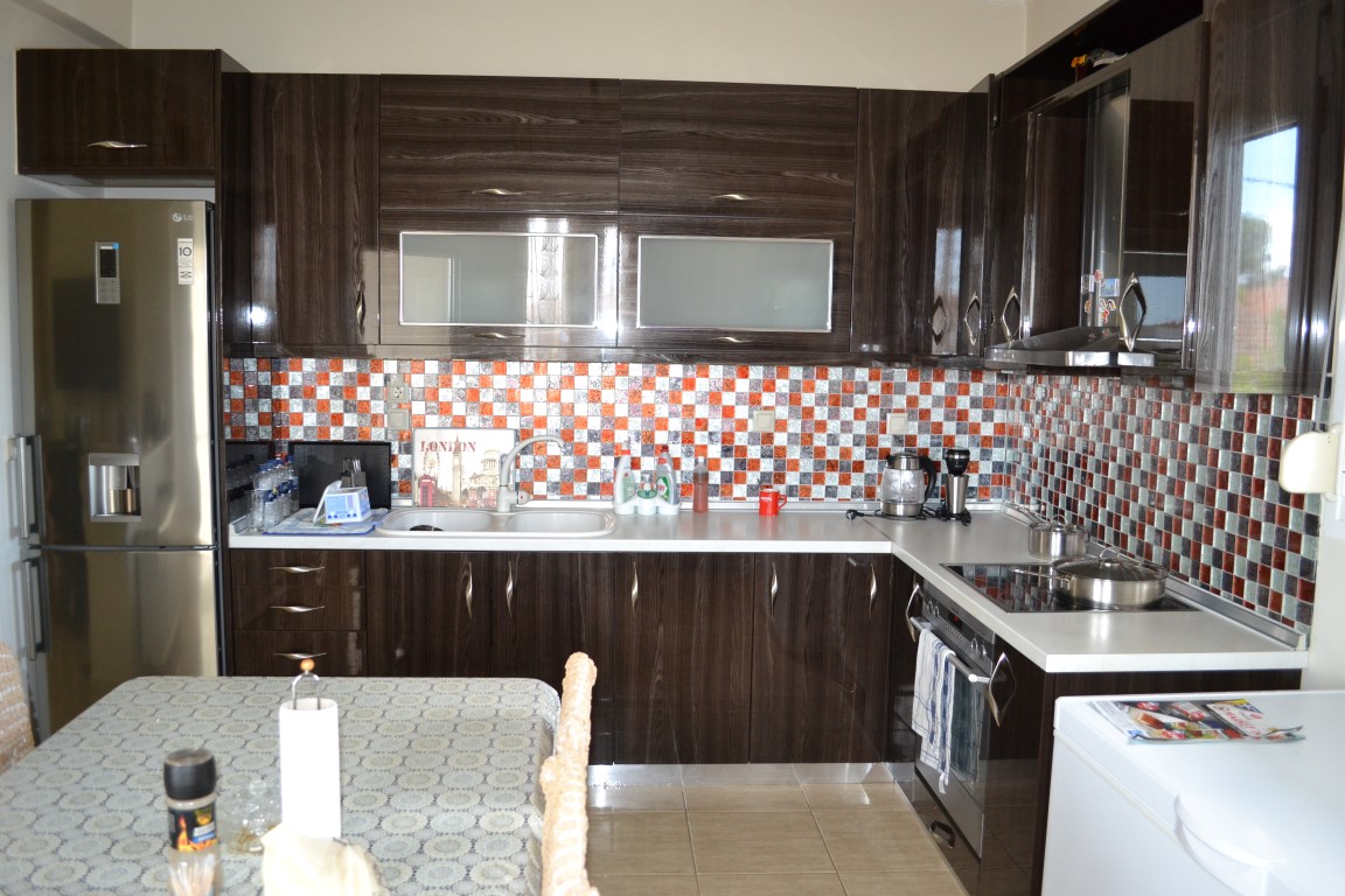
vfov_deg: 47.9
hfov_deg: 67.4
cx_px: 672
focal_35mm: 27
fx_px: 1009
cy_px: 448
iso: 1100
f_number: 3.5
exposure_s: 1/60
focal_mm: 18
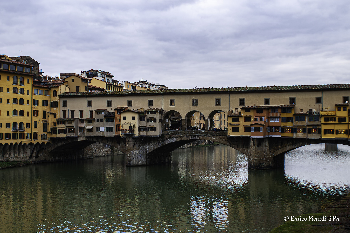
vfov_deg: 25.7
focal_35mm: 52
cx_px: 175
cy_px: 116
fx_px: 510
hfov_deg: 37.9
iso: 250
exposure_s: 1/500
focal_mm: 35
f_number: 4
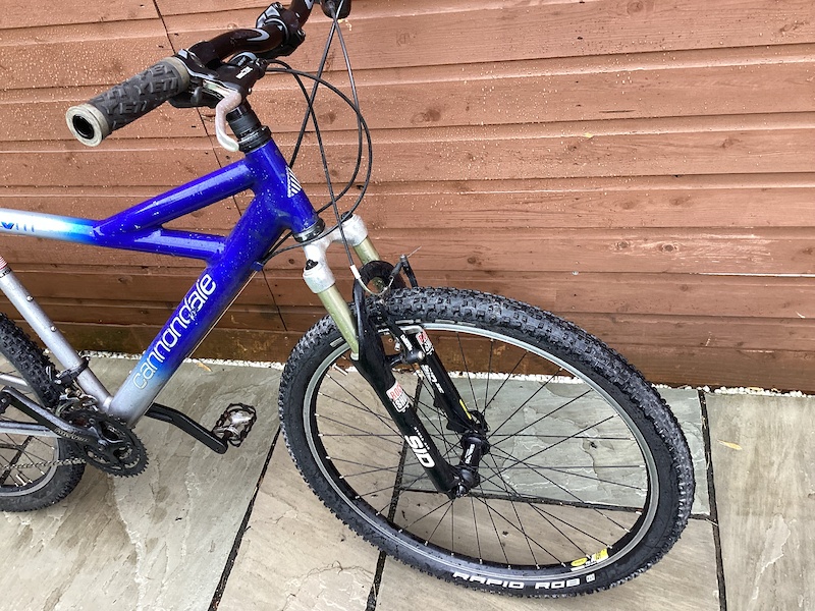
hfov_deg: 58.4
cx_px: 408
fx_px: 730
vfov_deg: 45.4
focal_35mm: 31
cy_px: 306
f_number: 2.4
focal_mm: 3.3
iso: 40
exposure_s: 1/120
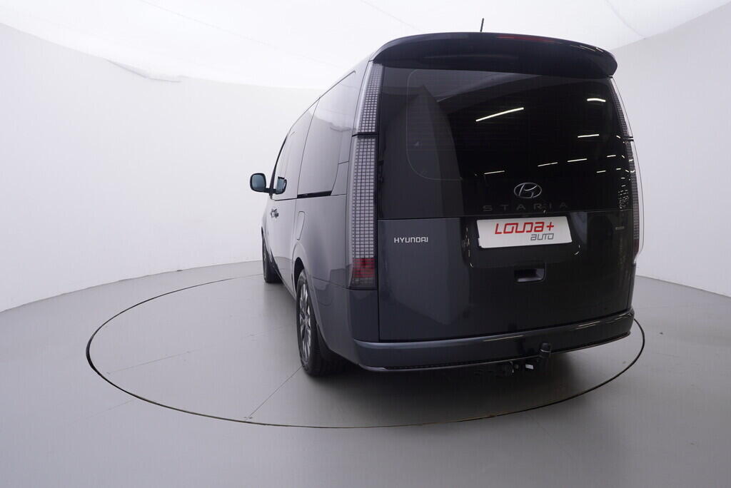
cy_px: 244
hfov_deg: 77.3
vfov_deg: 56.2
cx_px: 366
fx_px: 457
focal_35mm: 22
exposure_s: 1/80
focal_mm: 15
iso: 200
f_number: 5
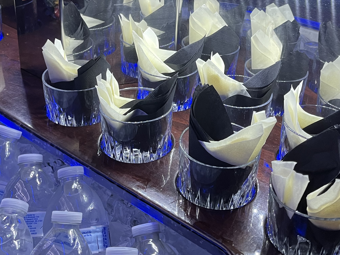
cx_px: 179
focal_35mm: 52
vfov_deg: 27.6
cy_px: 63
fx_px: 511
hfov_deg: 36.8
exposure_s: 1/60
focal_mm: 5.1
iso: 200
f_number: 1.6
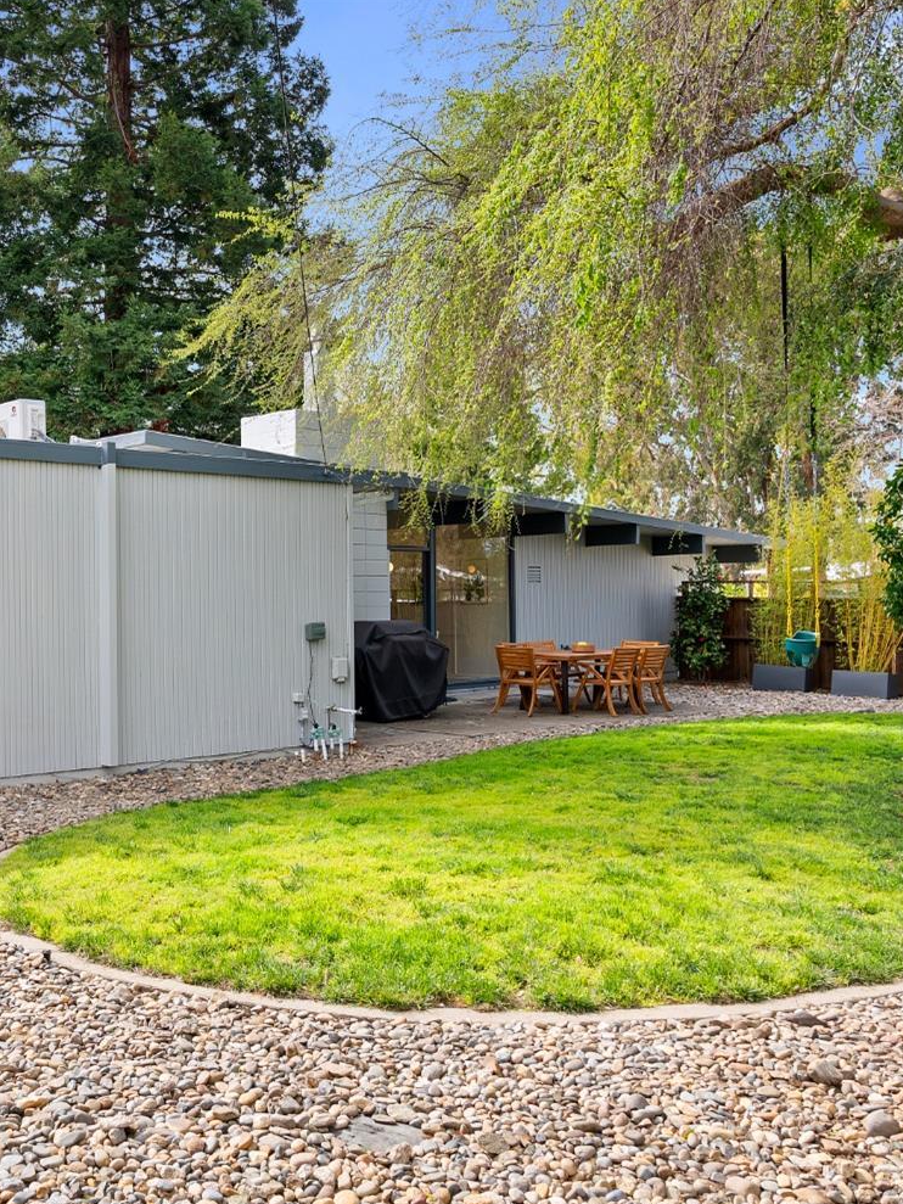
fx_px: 1217
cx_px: 170
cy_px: 604
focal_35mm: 35
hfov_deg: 39.0
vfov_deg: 52.6
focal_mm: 24
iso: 125
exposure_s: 1/40
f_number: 8
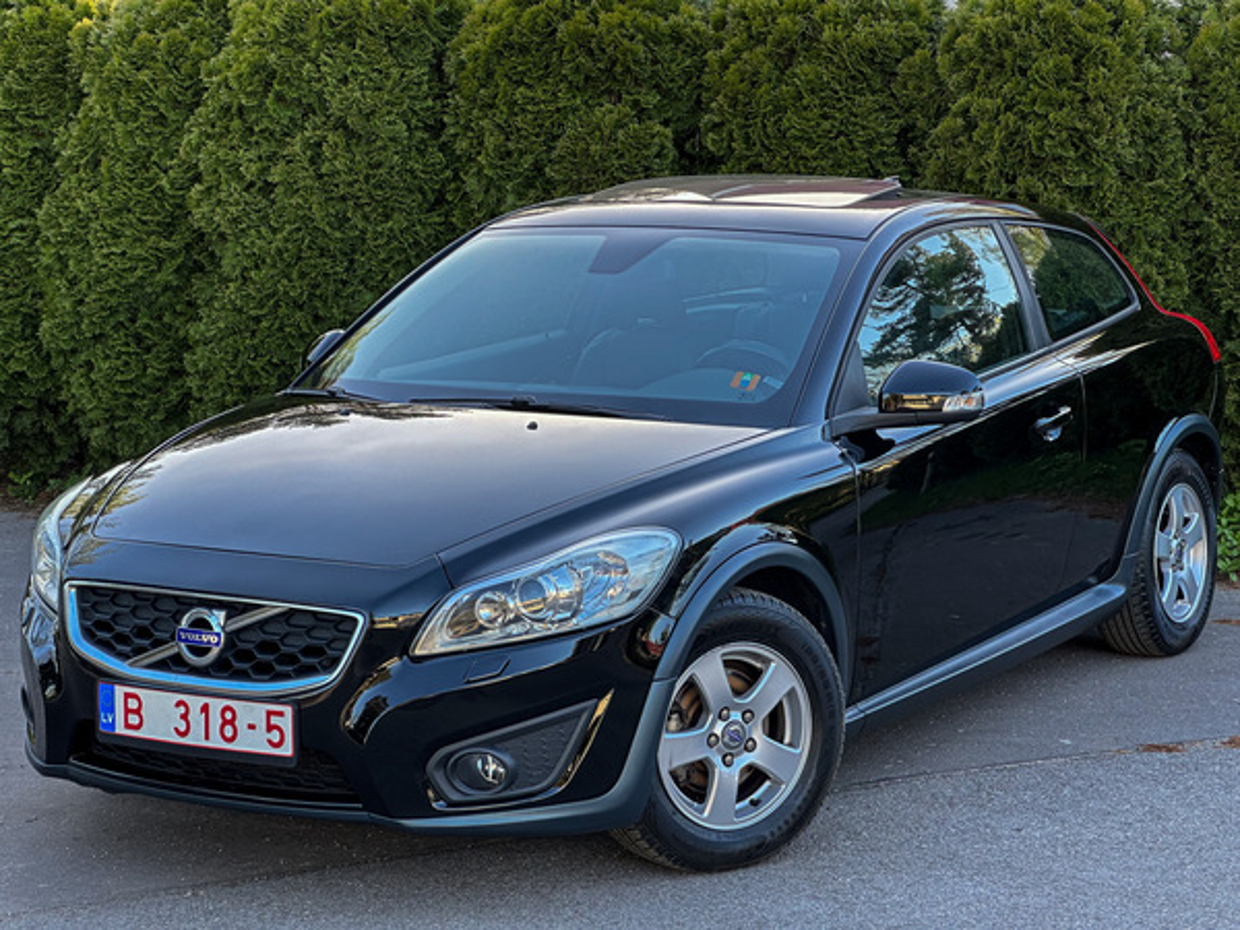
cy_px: 465
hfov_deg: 25.3
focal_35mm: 77
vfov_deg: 19.1
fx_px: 2758
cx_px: 620
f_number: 2.8
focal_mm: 9
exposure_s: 1/99
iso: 40
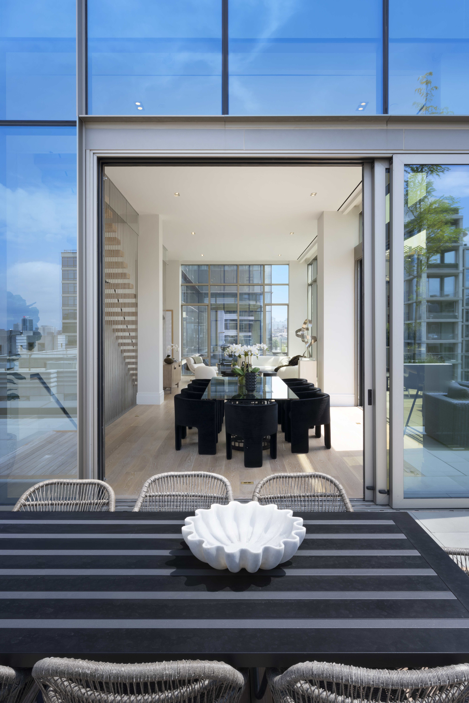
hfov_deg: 61.9
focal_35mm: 20
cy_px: 352
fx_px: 391
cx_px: 234
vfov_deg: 84.0
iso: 100
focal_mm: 20
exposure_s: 1/20
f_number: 18
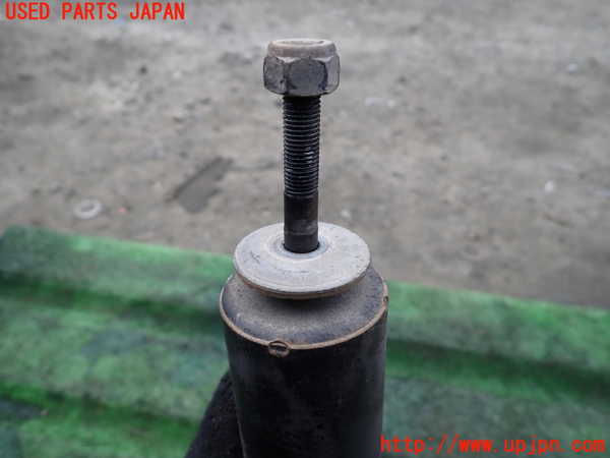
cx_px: 305
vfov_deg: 54.9
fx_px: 441
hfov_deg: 69.4
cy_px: 229
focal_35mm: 25
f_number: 2
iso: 100
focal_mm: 4.5
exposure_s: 1/80
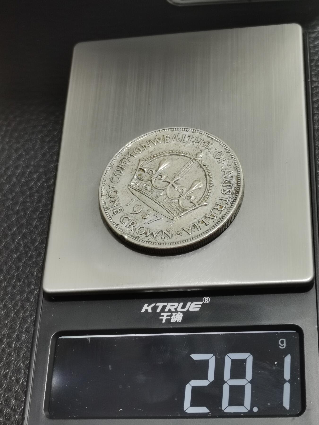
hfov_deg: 20.7
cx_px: 160
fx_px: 872
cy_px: 212
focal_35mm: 71
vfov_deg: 27.4
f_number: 1.8
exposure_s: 1/100
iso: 100
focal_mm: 5.58
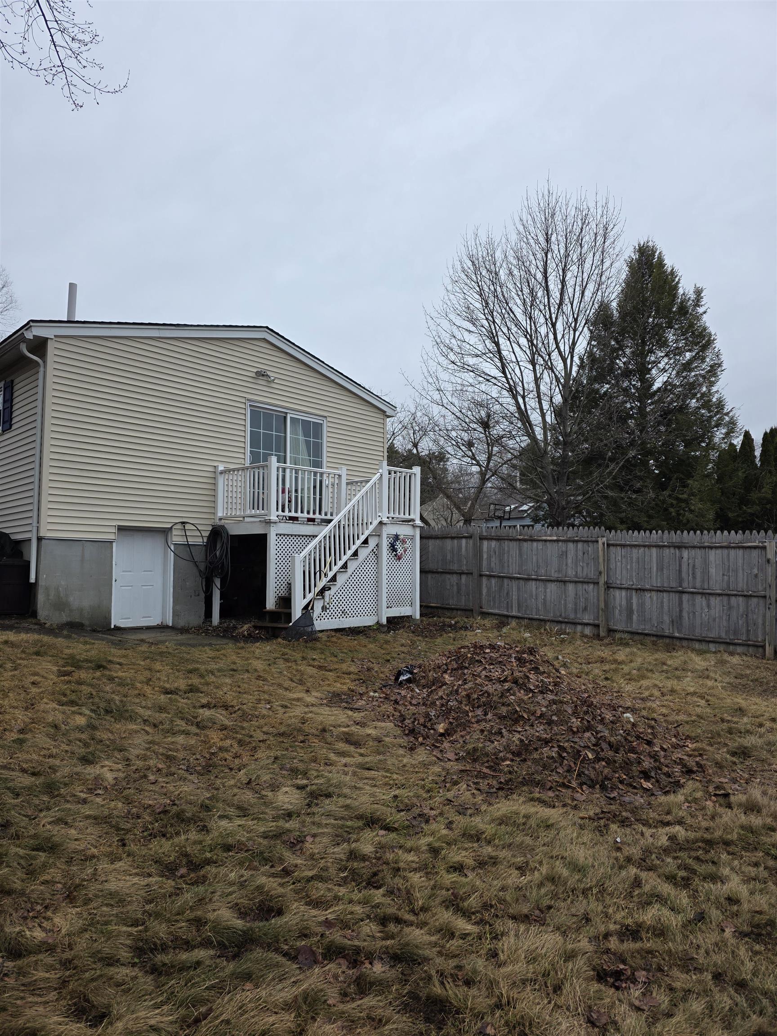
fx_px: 688
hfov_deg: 58.9
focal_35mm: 23
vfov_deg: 73.9
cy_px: 518
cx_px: 388
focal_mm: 6.3
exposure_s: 1/359
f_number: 1.7
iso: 25
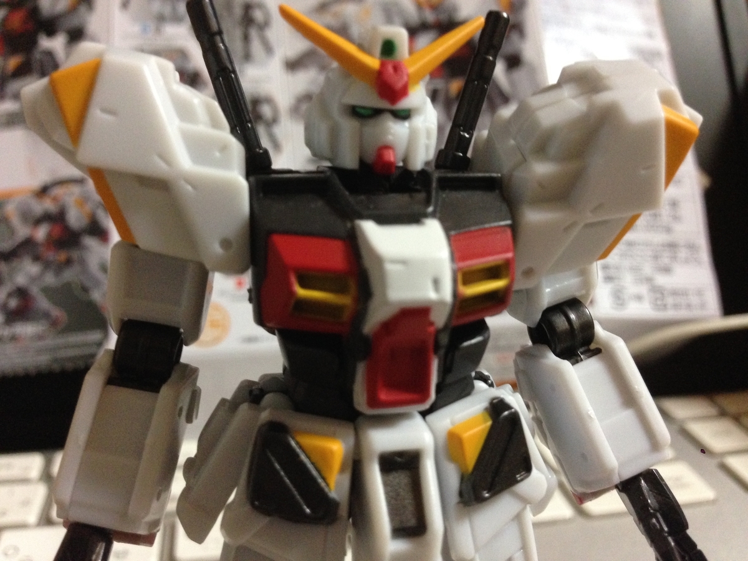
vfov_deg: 42.9
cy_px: 280
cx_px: 374
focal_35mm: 33
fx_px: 713
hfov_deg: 55.4
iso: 320
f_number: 2.4
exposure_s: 1/17
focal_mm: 4.12
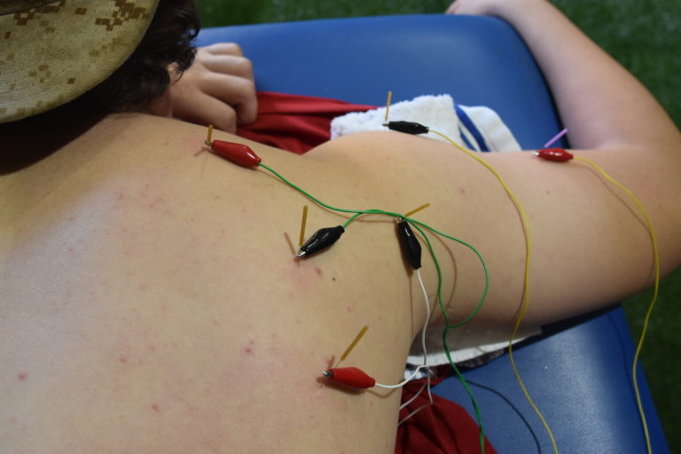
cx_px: 340
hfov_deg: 61.9
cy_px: 227
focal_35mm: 30
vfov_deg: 43.6
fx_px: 567
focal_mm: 20
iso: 500
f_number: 4
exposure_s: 1/60
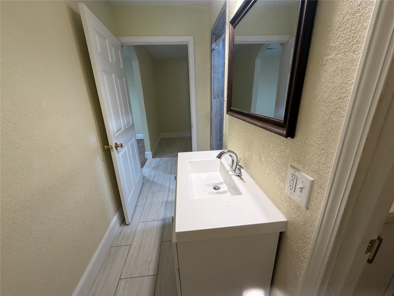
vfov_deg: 85.7
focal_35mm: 14
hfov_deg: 102.1
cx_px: 197
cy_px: 148
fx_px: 159
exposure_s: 1/60
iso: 200
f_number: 2.2
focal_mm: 2.22
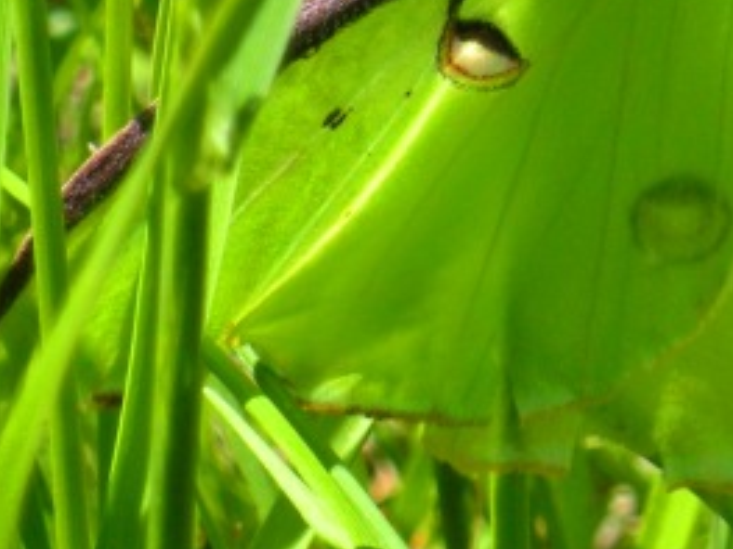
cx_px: 920
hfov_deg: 4.2
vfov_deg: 3.1
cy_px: 137
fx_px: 9990
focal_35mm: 472
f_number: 5.3
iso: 100
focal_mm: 21.2
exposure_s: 1/284
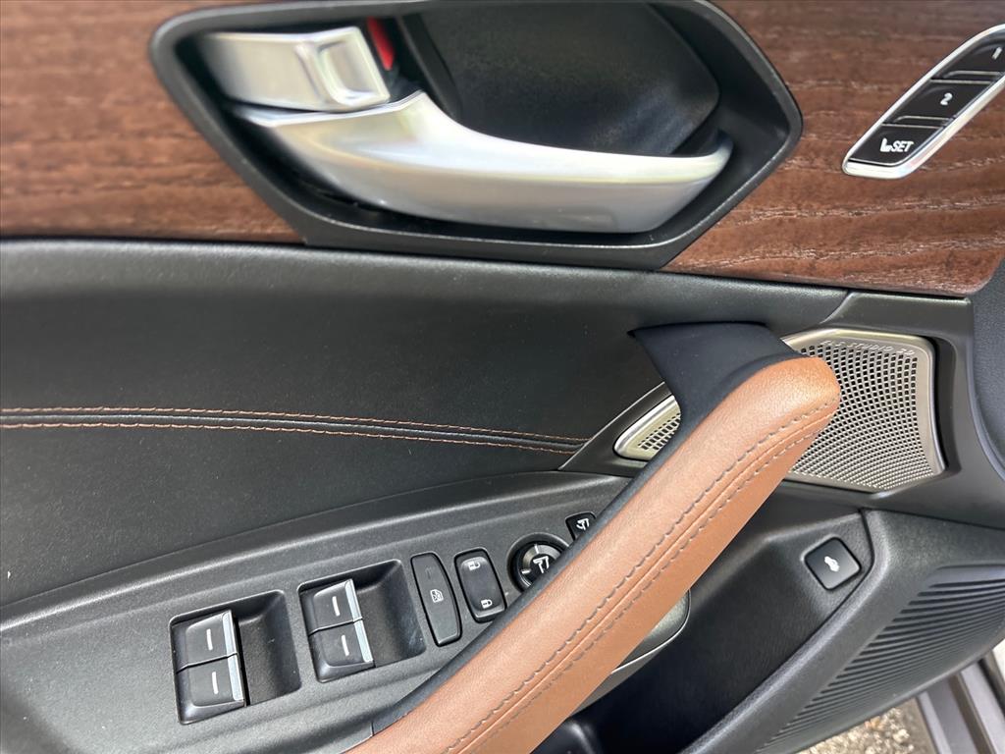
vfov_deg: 53.1
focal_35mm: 26
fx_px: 755
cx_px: 502
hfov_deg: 67.3
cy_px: 377
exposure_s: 1/89
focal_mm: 5.96
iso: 125
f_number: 1.6
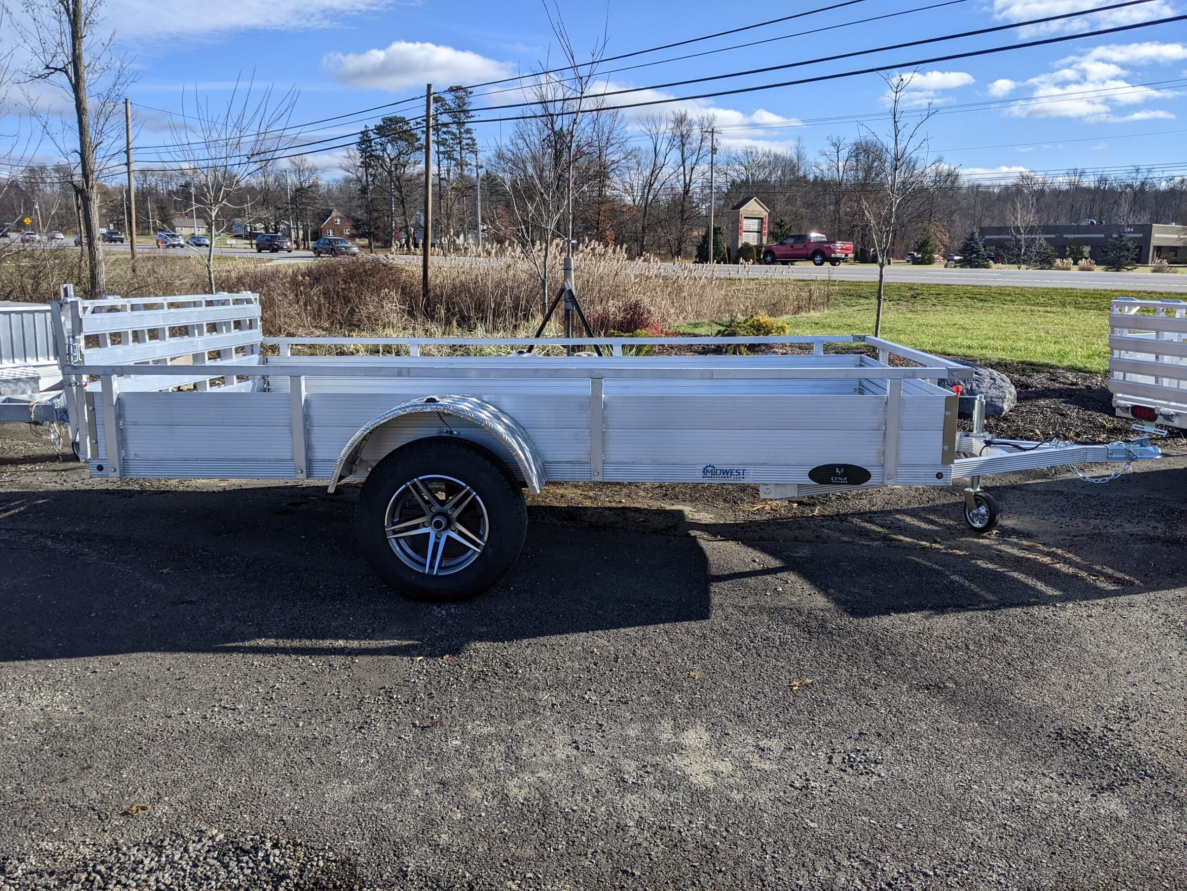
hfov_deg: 65.3
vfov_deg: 51.4
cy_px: 446
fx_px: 926
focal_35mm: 27
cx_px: 594
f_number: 1.8
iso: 64
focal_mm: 4.44
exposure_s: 1/3906
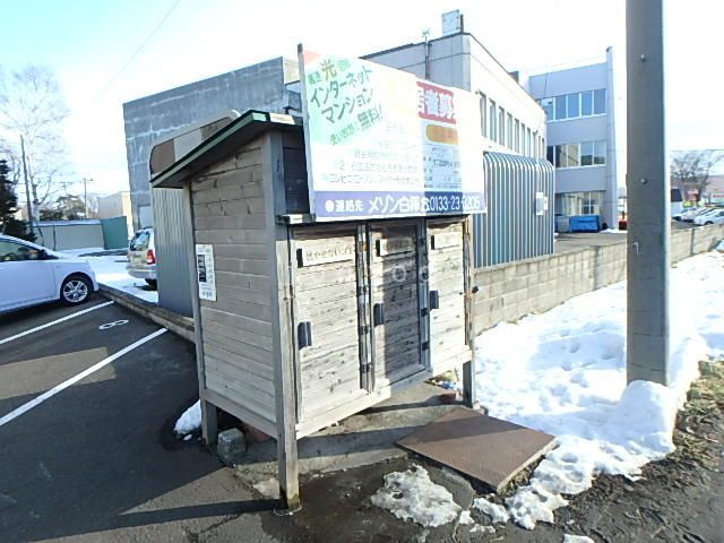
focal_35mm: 21
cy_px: 272
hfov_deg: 79.0
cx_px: 362
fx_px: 439
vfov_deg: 63.4
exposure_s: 1/250
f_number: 3.5
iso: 125
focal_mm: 3.7
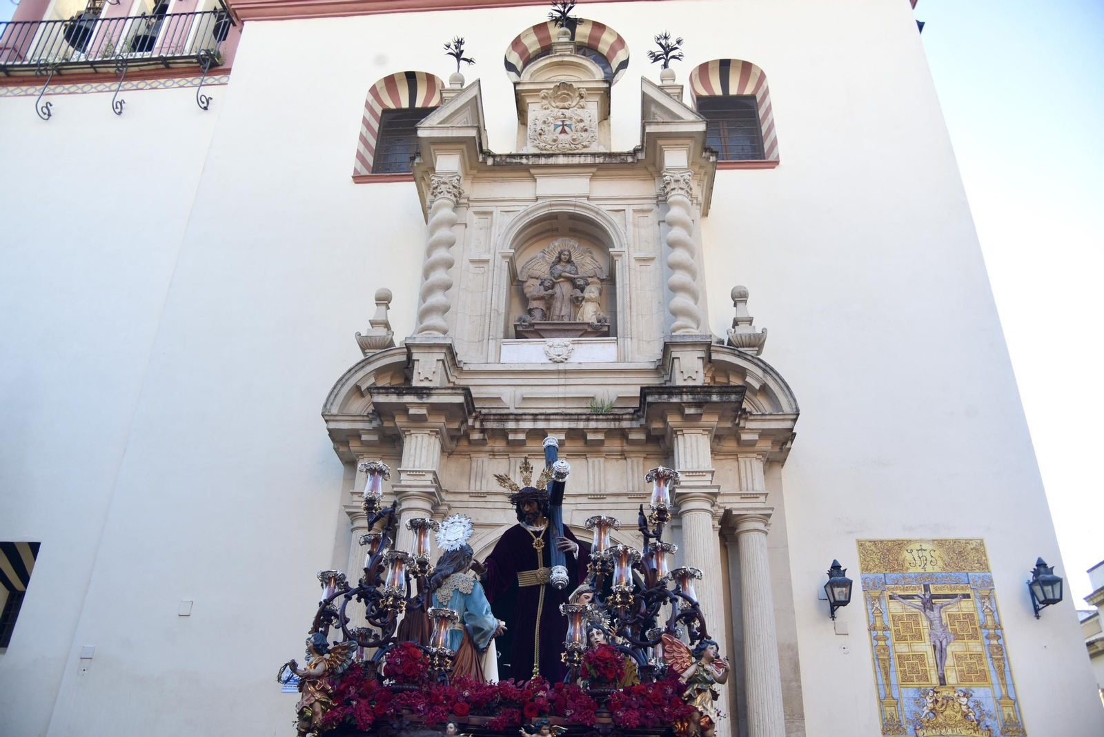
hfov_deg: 63.6
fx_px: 890
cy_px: 368
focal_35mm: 29
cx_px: 552
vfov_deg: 45.0
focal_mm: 29
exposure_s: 1/125
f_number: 7.1
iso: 320
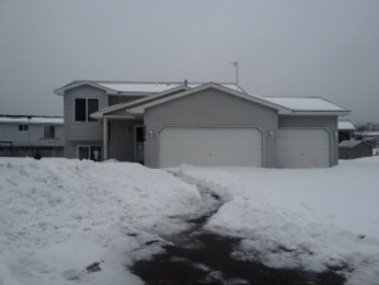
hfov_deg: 52.6
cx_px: 190
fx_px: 383
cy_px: 142
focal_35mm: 35
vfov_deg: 40.7
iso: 50
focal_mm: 4.28
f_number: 2.4
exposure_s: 1/703
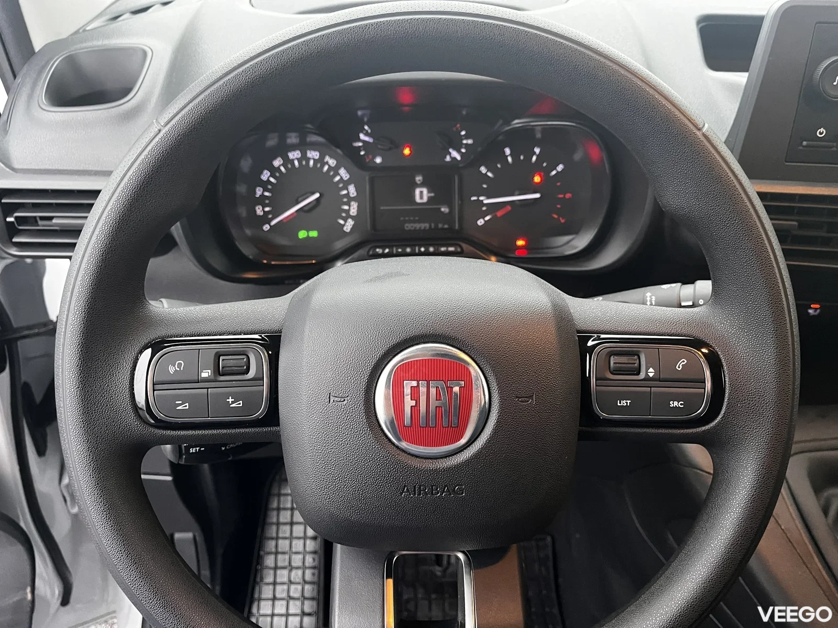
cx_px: 419
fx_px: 629
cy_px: 314
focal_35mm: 26
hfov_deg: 67.3
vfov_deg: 53.1
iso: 500
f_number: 1.6
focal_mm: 5.1
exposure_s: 1/42
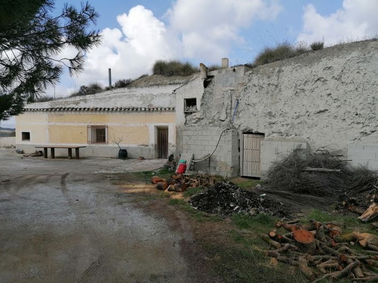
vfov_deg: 51.3
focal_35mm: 27
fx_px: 295
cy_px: 142
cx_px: 189
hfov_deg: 65.3
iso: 50
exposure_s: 1/1466
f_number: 1.8
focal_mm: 4.75
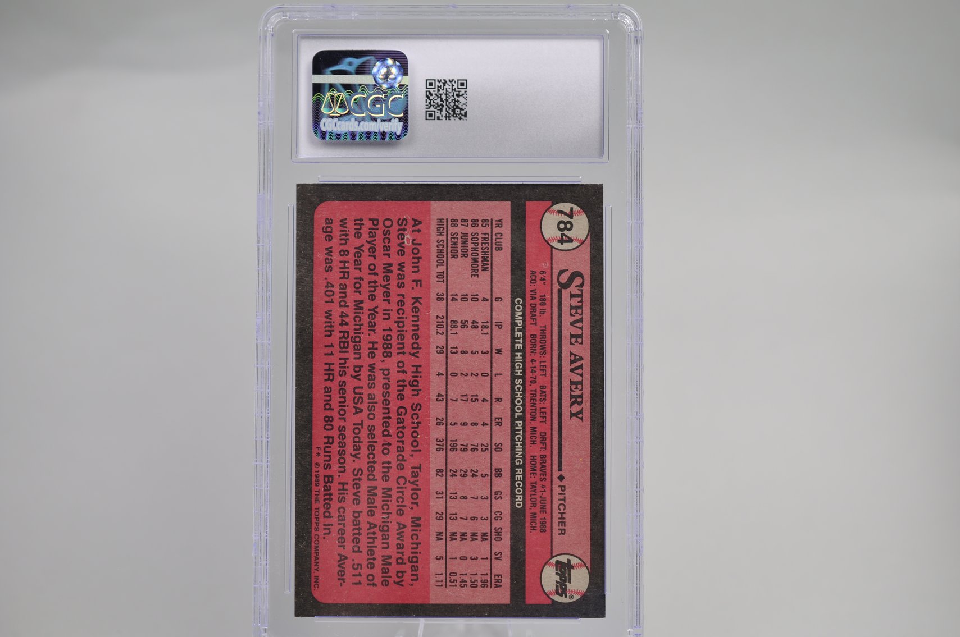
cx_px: 480
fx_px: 1598
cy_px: 318
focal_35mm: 60
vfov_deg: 22.6
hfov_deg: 33.4
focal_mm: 40
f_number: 4
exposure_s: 1/60
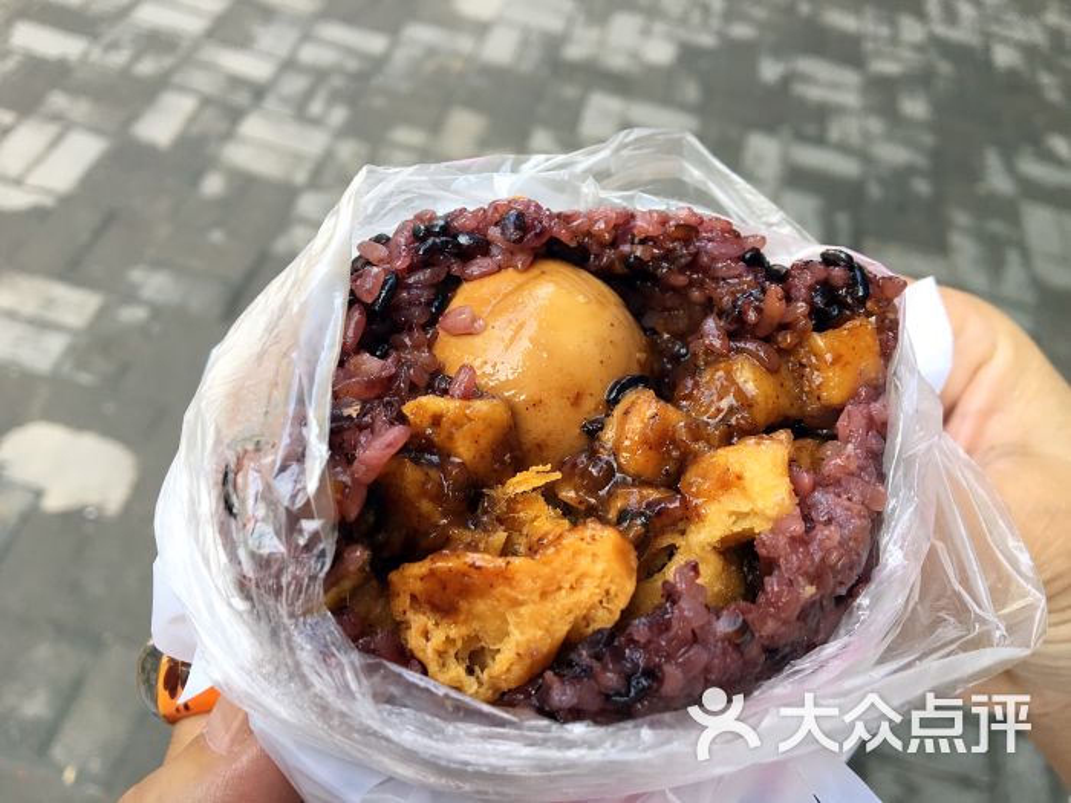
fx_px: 897
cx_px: 536
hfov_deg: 61.7
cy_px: 402
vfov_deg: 48.2
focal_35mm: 29
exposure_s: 1/100
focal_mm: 4.15
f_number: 2.2
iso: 32
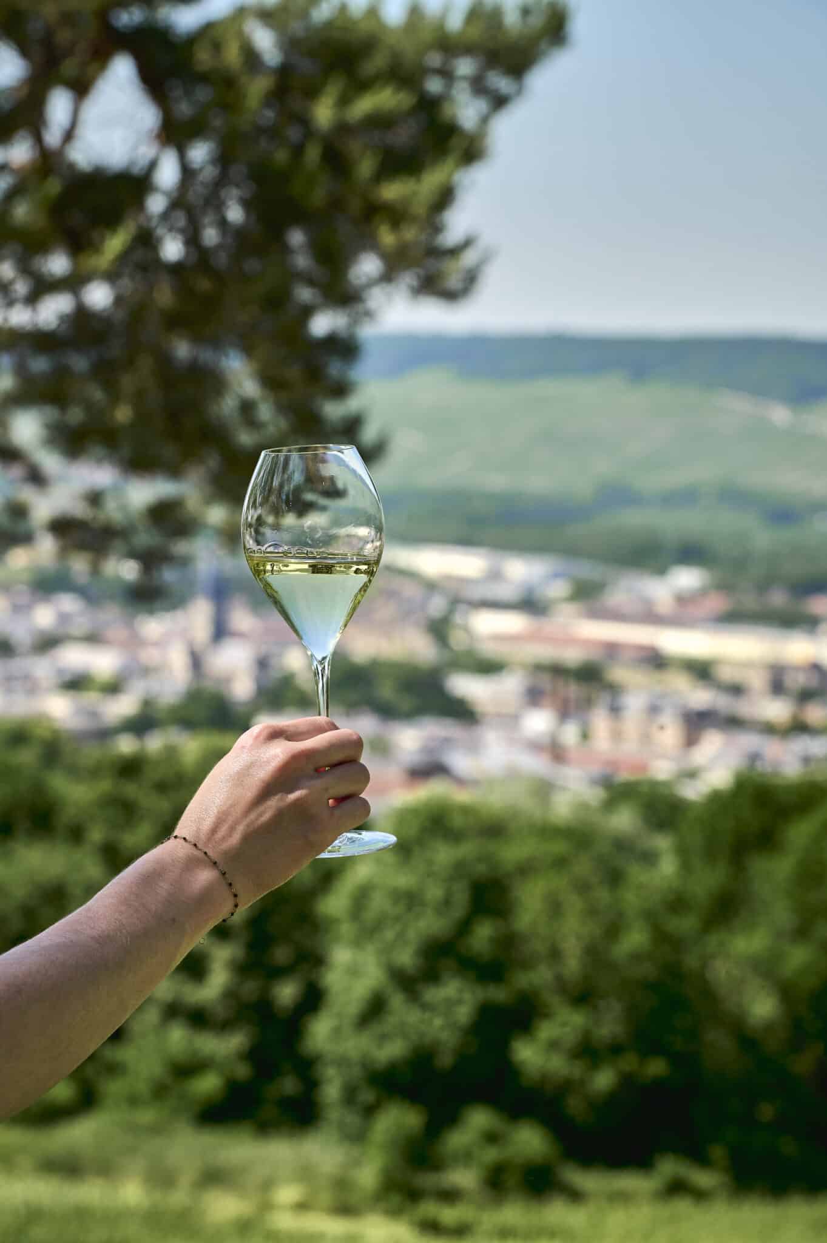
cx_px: 414
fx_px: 4312
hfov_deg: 11.0
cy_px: 622
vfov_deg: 16.4
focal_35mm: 125
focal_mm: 125
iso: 400
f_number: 13
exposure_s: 1/500
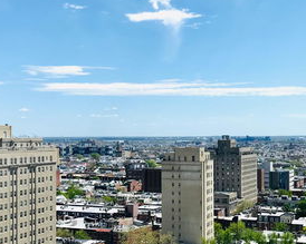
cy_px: 152
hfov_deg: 33.0
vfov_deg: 26.6
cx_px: 180
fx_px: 516
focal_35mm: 57
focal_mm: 3.99
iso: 20
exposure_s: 1/1597
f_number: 1.8
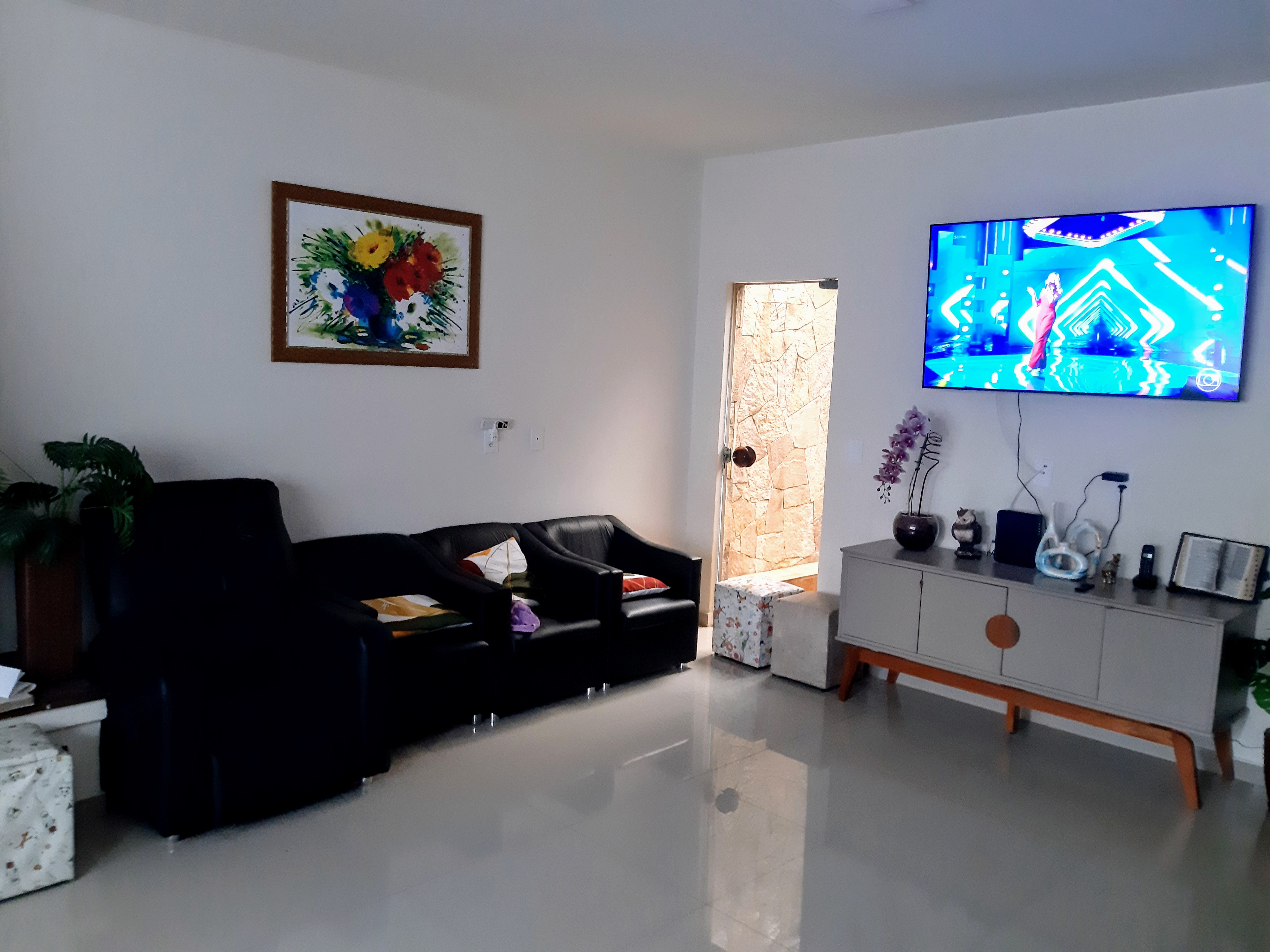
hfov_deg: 65.3
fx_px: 991
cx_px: 635
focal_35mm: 27
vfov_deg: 51.4
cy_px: 476
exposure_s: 1/24
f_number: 1.7
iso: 320
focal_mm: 3.93
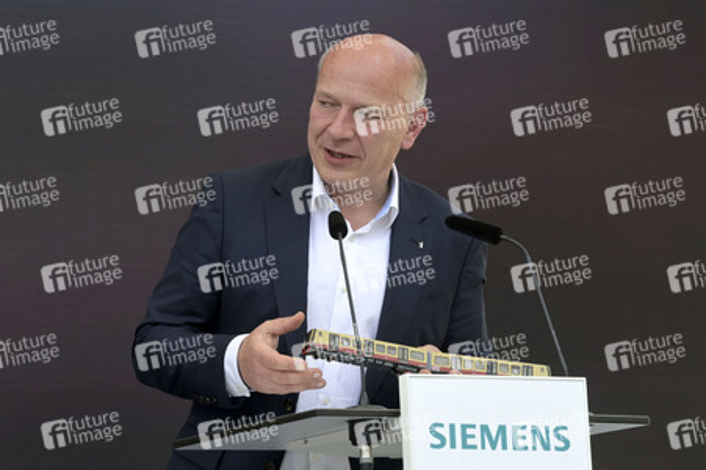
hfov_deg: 10.3
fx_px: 3919
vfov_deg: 6.9
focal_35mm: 200
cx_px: 353
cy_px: 235
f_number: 8
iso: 500
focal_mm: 200
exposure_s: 1/500
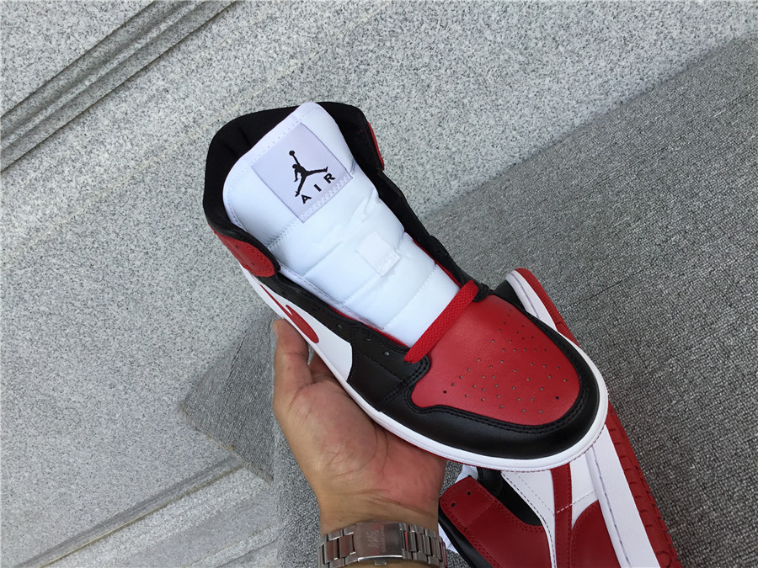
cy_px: 284
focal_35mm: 31
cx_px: 379
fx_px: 679
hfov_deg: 58.4
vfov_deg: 45.4
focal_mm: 3.3
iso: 25
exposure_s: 1/497
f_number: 2.4
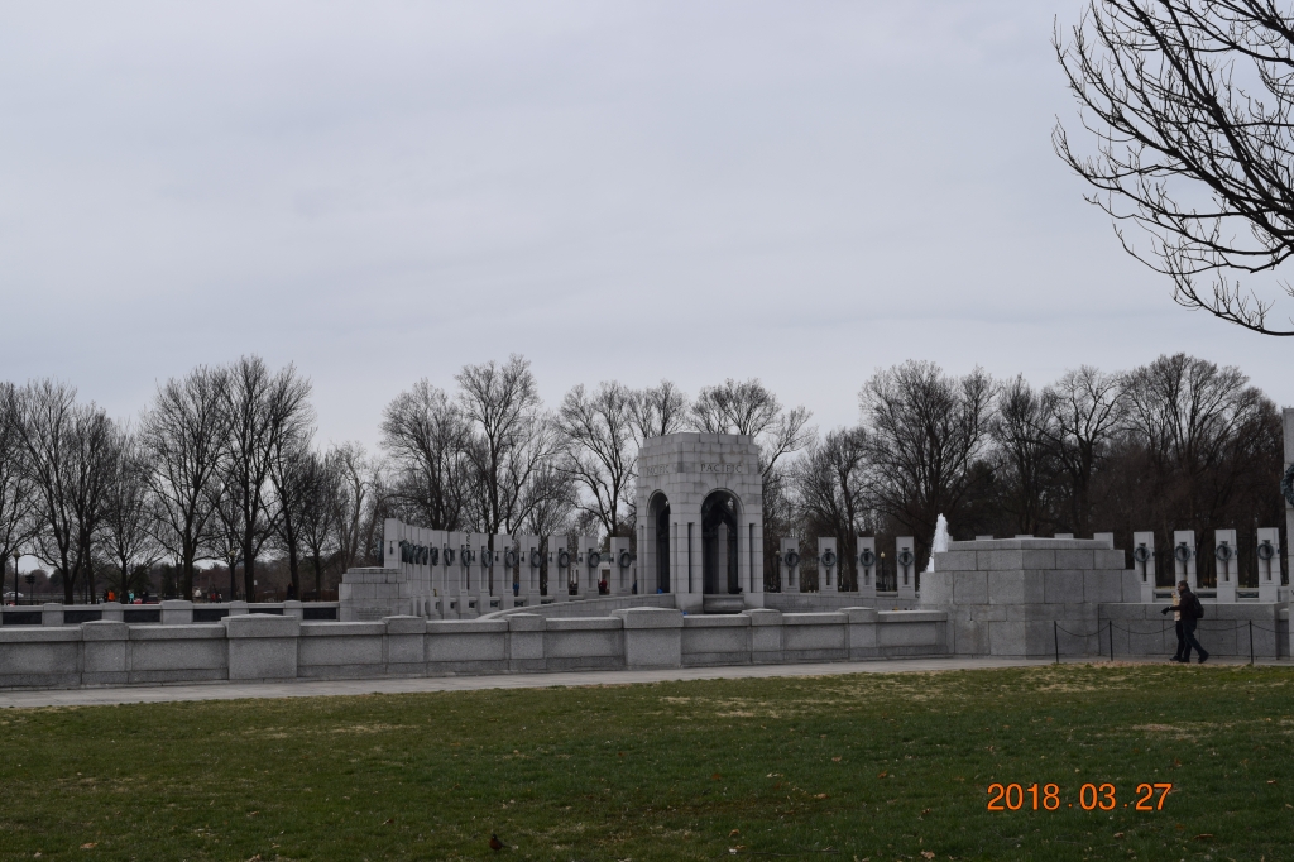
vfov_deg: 28.9
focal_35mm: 46
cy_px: 431
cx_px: 647
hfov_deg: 42.3
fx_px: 1671
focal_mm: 31
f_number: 10
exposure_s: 1/400
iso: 200
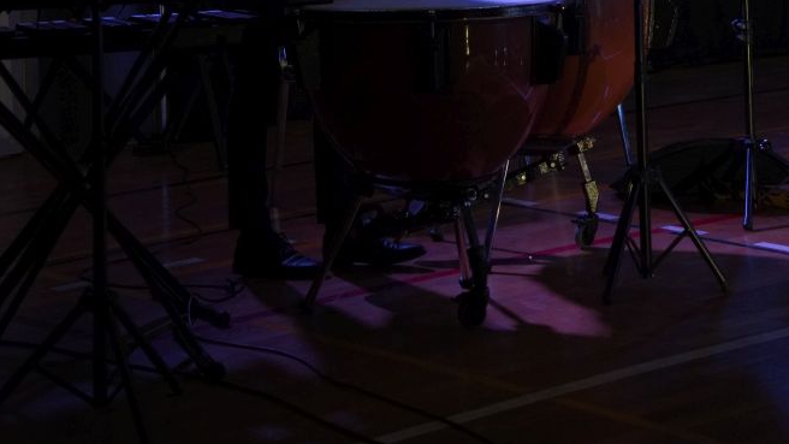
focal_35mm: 99
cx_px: 394
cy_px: -119
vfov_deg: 11.9
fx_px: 2078
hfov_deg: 21.5
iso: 1600
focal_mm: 41.9
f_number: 2.8
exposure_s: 1/200
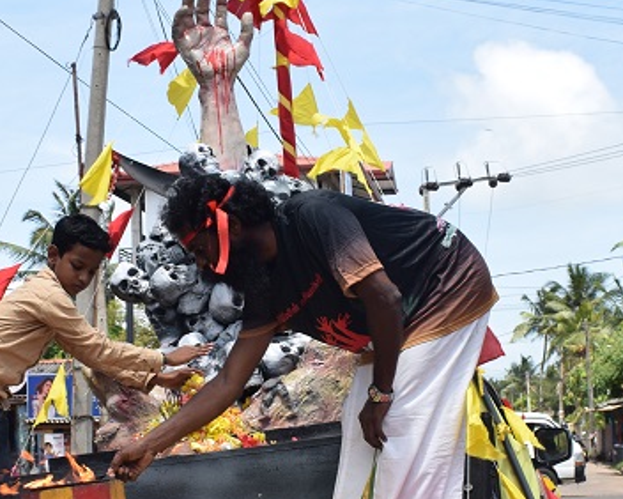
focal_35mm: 72
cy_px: 373
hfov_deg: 26.4
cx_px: 285
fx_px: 1328
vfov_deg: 21.1
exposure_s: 1/320
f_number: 9
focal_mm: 20
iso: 200
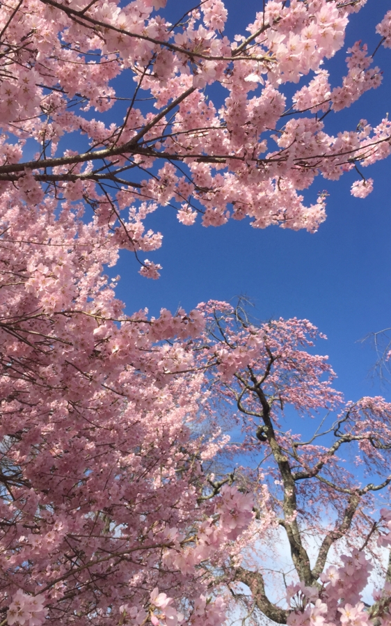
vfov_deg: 55.2
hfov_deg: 36.3
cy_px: 341
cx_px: 177
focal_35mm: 35
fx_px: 597
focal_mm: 4.15
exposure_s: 1/1464
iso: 32
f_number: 2.2
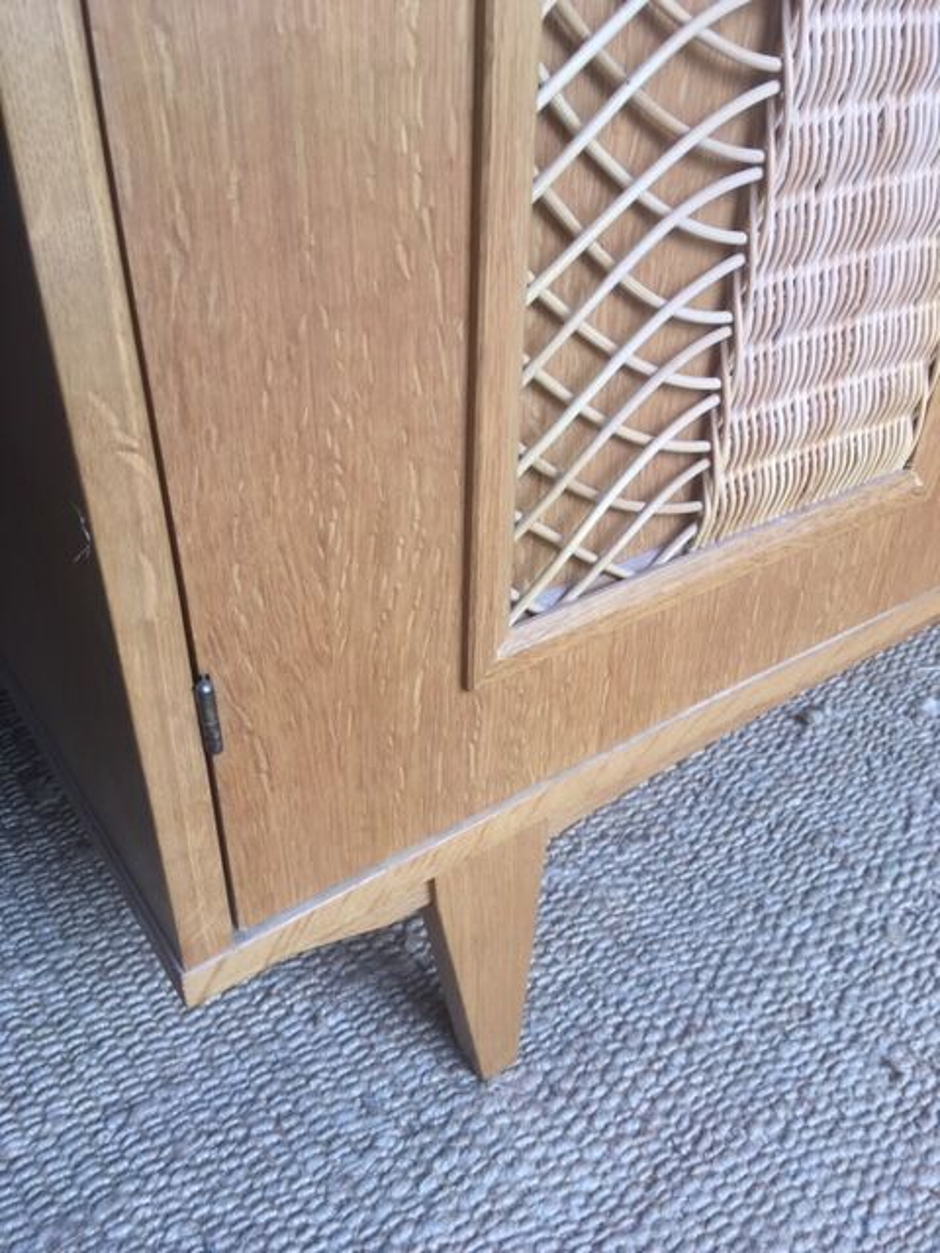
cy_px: 626
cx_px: 470
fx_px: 1050
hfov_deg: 48.2
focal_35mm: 29
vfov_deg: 61.7
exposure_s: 1/100
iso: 32
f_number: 2.2
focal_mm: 4.15
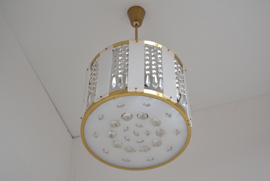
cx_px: 135
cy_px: 90
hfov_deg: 24.6
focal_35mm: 82
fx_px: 619
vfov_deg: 16.6
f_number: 5.6
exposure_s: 1/125
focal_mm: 55
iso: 1600
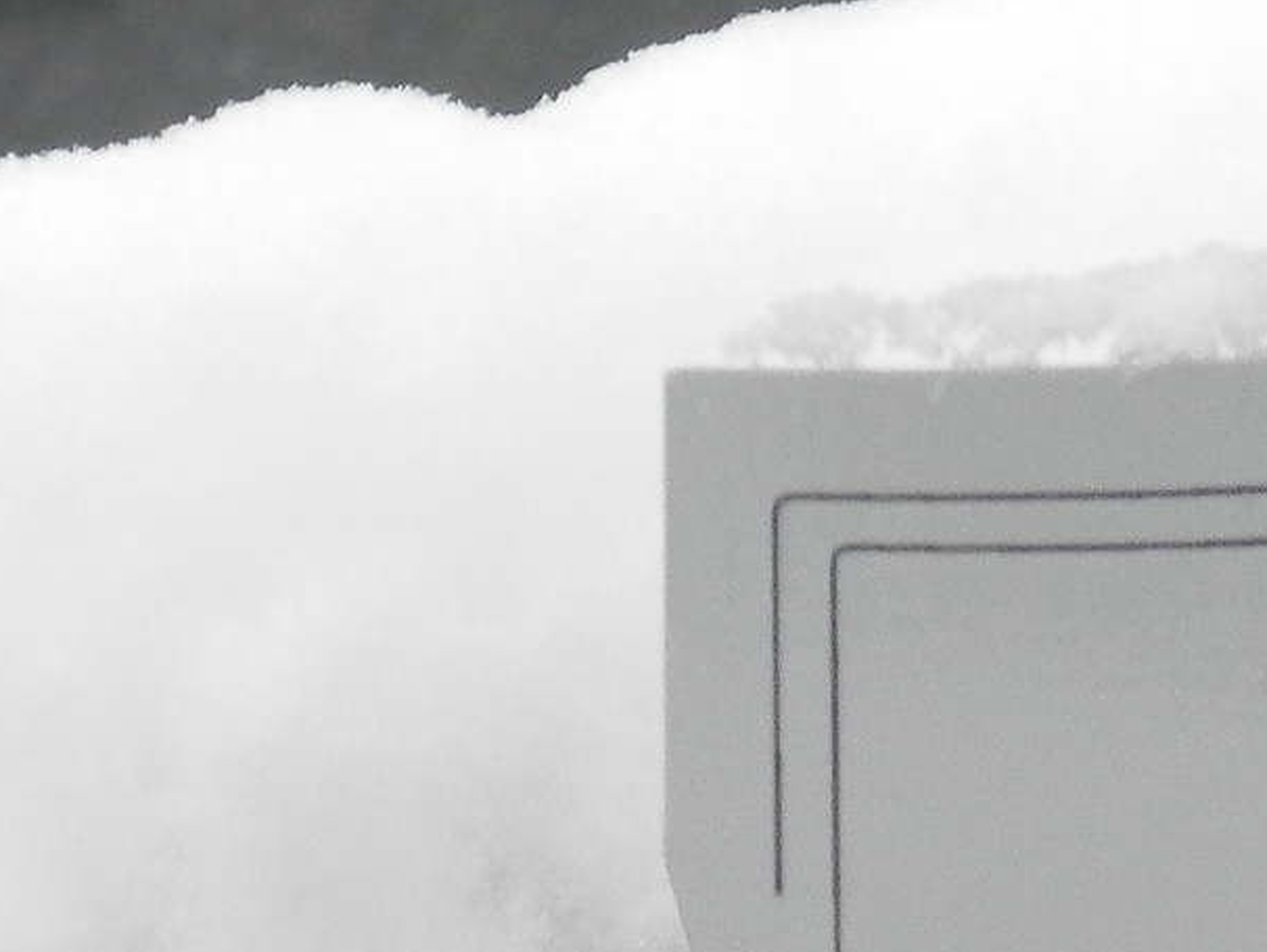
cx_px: 1777
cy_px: 1904
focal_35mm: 946
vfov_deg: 1.6
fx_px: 34639
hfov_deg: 2.1
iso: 160
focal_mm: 40
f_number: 5.4
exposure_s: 1/200
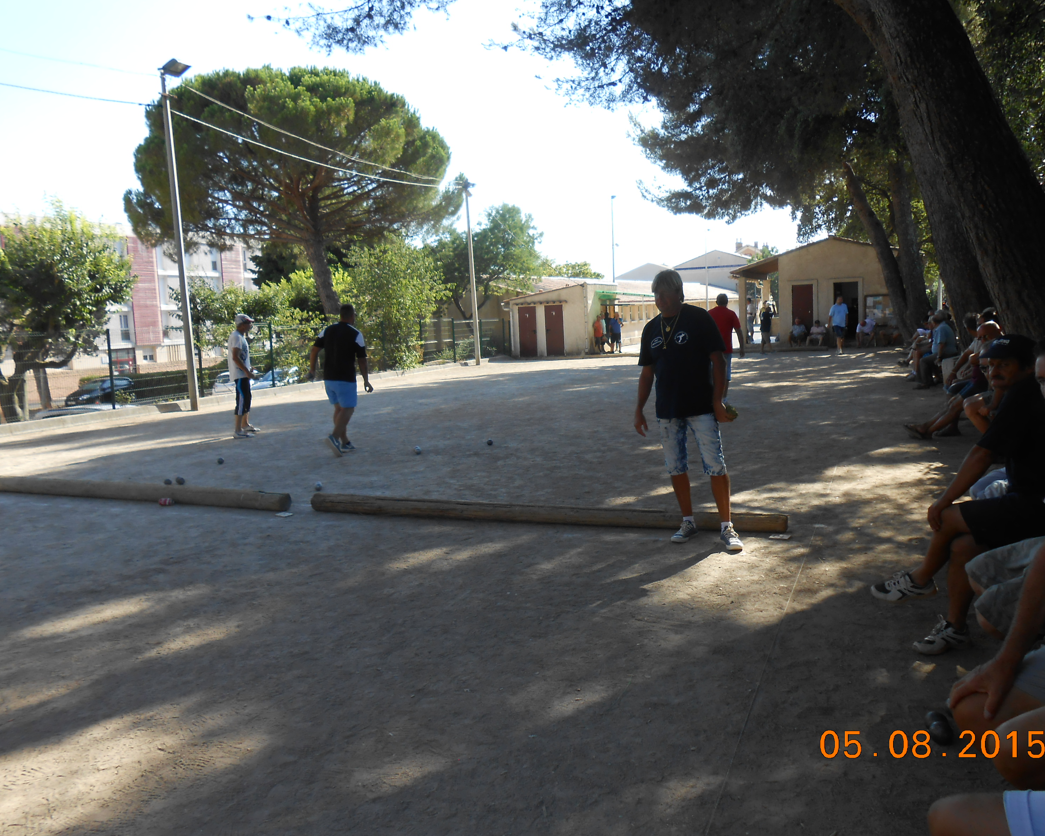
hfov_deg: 62.2
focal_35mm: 28
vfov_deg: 51.5
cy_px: 407
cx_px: 517
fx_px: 866
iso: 80
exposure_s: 1/250
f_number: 3.5
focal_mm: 4.6
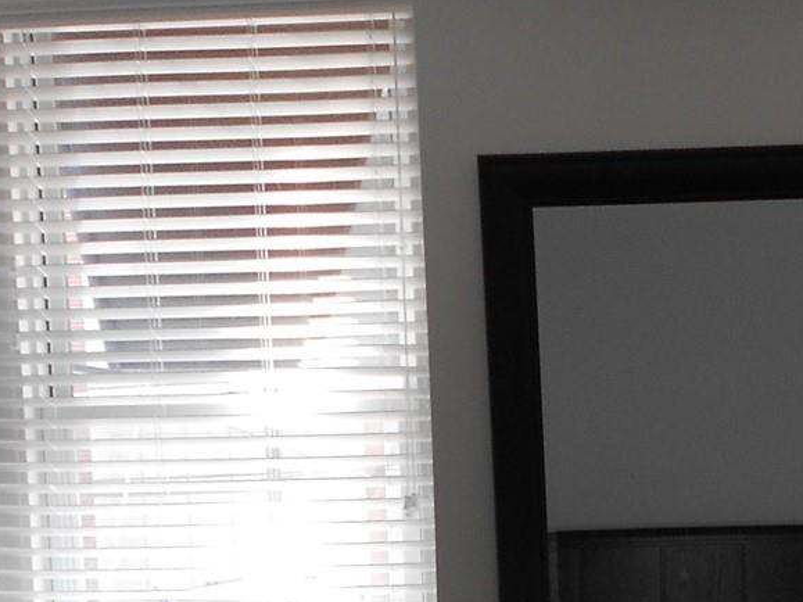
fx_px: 2134
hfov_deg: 20.5
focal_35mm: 92
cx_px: 850
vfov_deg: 15.4
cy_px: 750
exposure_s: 1/40
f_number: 3.2
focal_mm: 4.6
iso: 80
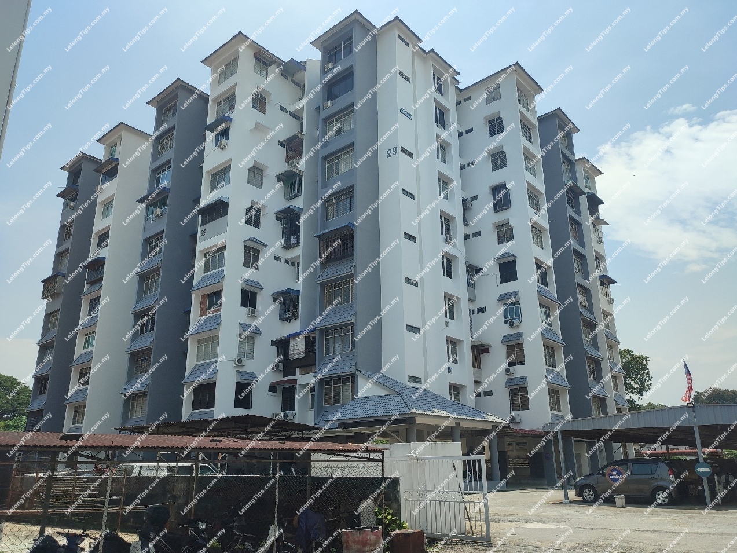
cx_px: 368
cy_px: 276
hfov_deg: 69.4
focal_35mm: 25
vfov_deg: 54.9
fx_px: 532
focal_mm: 6.04
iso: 50
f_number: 1.9
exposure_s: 1/941
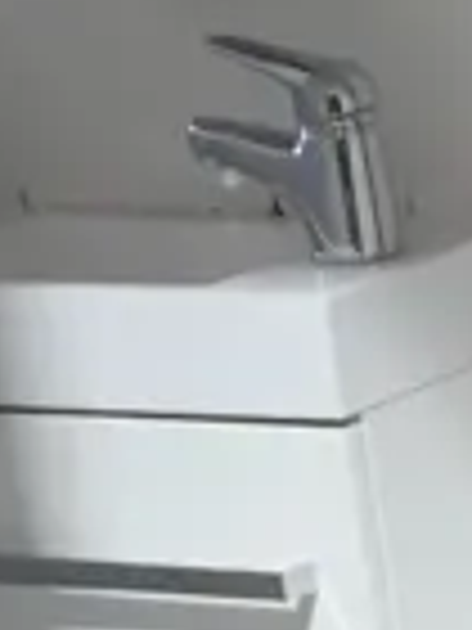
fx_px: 3982
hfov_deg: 6.1
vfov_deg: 8.7
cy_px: 1044
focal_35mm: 219
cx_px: 1526
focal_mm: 15
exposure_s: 1/60
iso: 800
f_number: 3.6
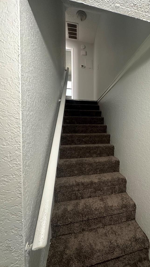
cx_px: 101
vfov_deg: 99.4
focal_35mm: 16
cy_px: 132
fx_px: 113
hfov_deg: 65.1
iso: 400
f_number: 2.2
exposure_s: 1/60
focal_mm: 2.22
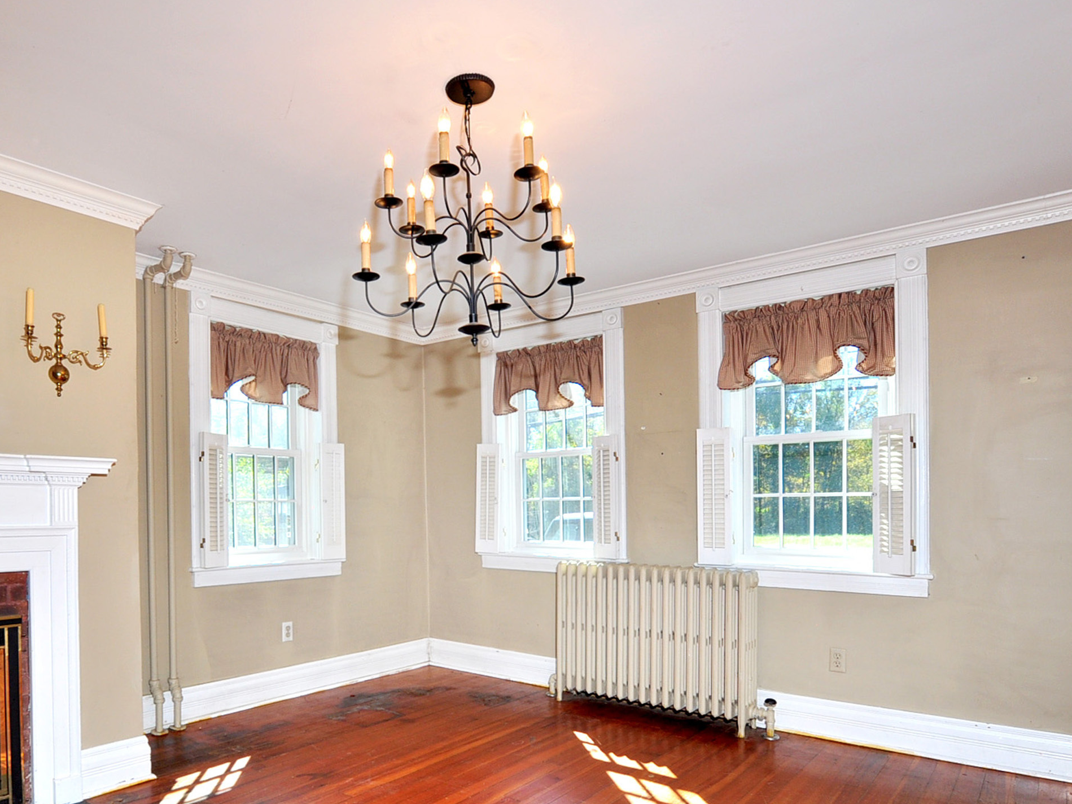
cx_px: 397
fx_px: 681
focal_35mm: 22
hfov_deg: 75.0
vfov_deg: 60.1
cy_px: 514
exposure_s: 1/125
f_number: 5.6
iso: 200
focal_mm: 10
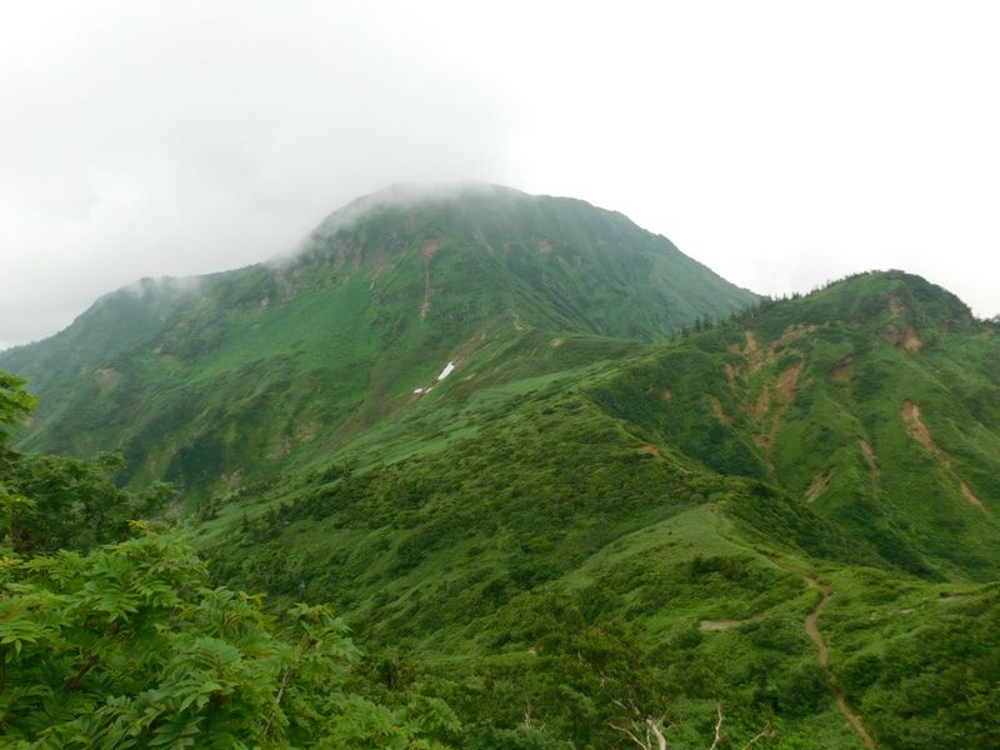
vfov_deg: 58.9
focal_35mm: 23
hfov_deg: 73.9
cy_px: 375
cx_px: 500
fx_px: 664
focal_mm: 4
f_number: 3
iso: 125
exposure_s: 1/800
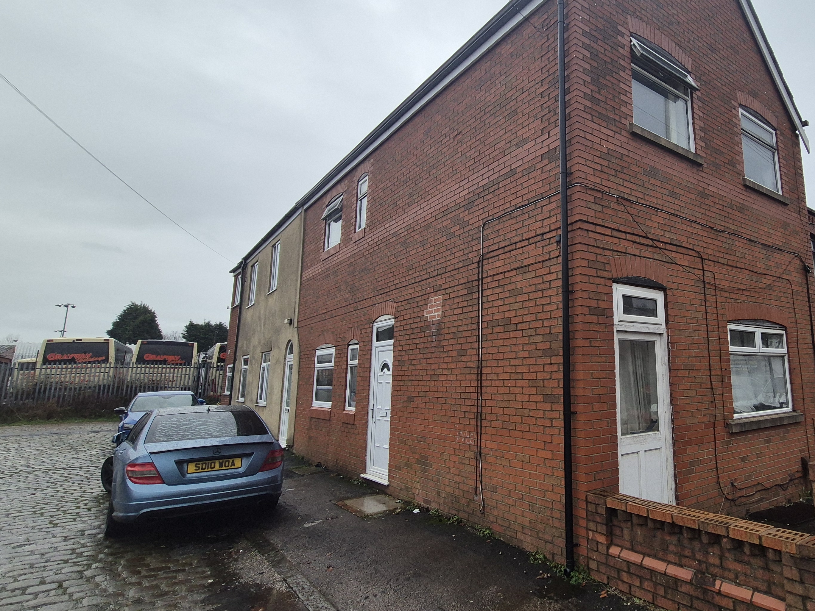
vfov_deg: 68.6
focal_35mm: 19
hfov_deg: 81.2
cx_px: 558
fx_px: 447
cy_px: 279
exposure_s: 1/1996
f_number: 2.2
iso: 160
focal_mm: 2.2
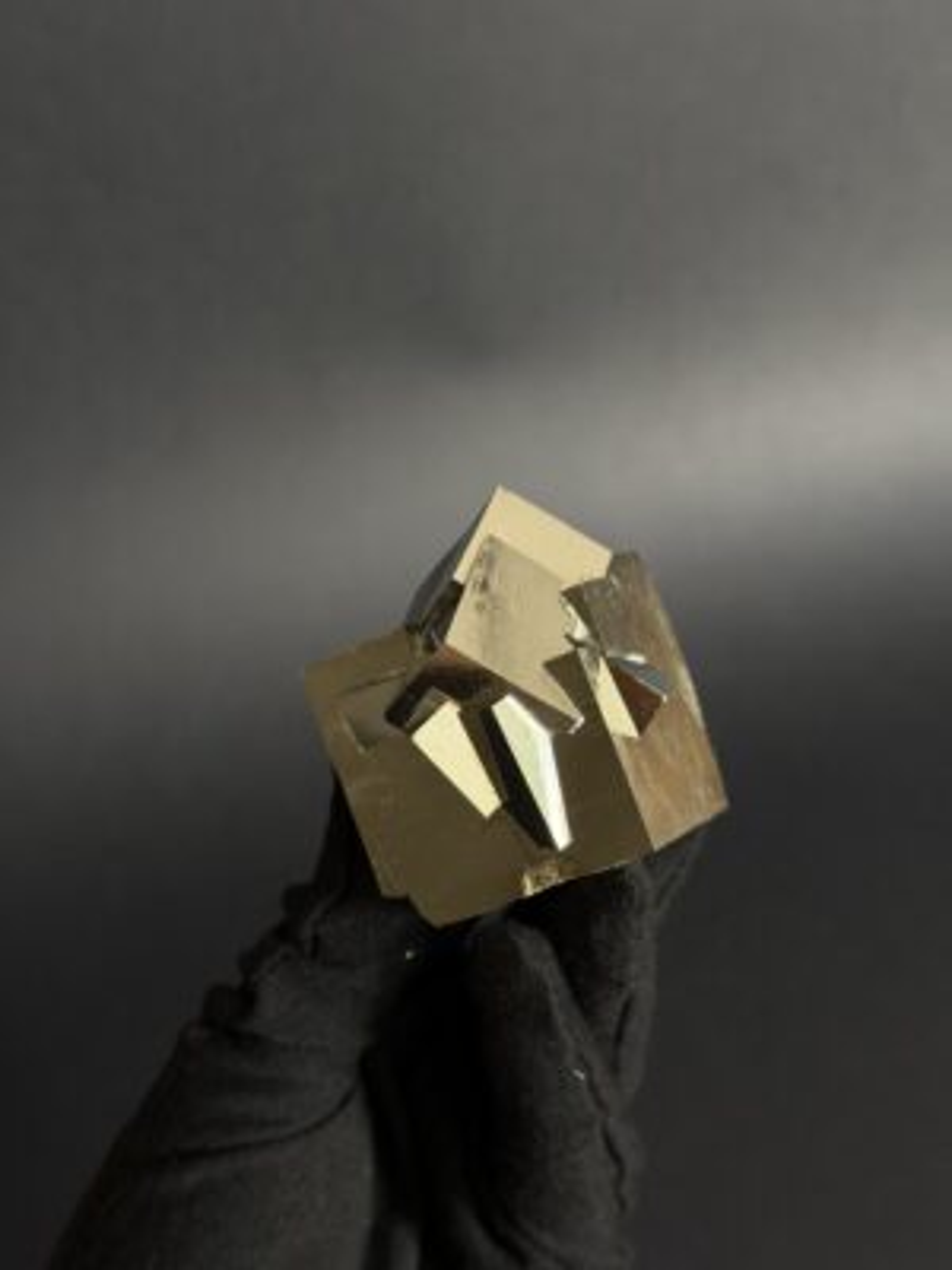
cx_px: 476
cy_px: 635
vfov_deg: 39.7
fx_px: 1760
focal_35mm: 48
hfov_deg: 30.3
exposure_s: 1/138
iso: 80
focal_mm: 6.76
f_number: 1.78
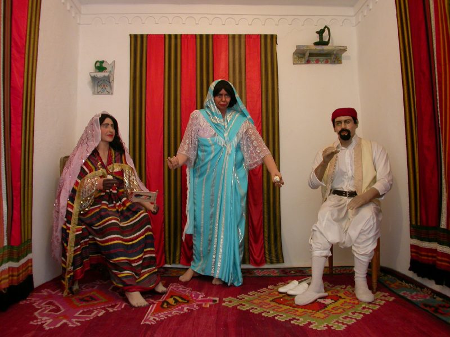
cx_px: 225
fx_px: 572
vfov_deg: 32.9
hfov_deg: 42.9
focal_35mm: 44
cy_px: 168
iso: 100
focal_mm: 9.1
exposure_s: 1/5
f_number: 2.7
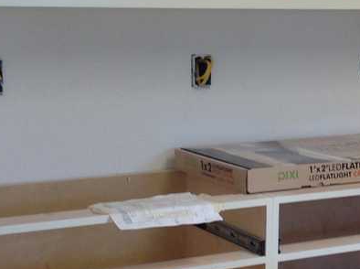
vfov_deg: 12.4
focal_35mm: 119
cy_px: 108
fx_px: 1235
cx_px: 384
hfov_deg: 16.2
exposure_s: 1/30
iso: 64
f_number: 2.4
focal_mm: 4.28
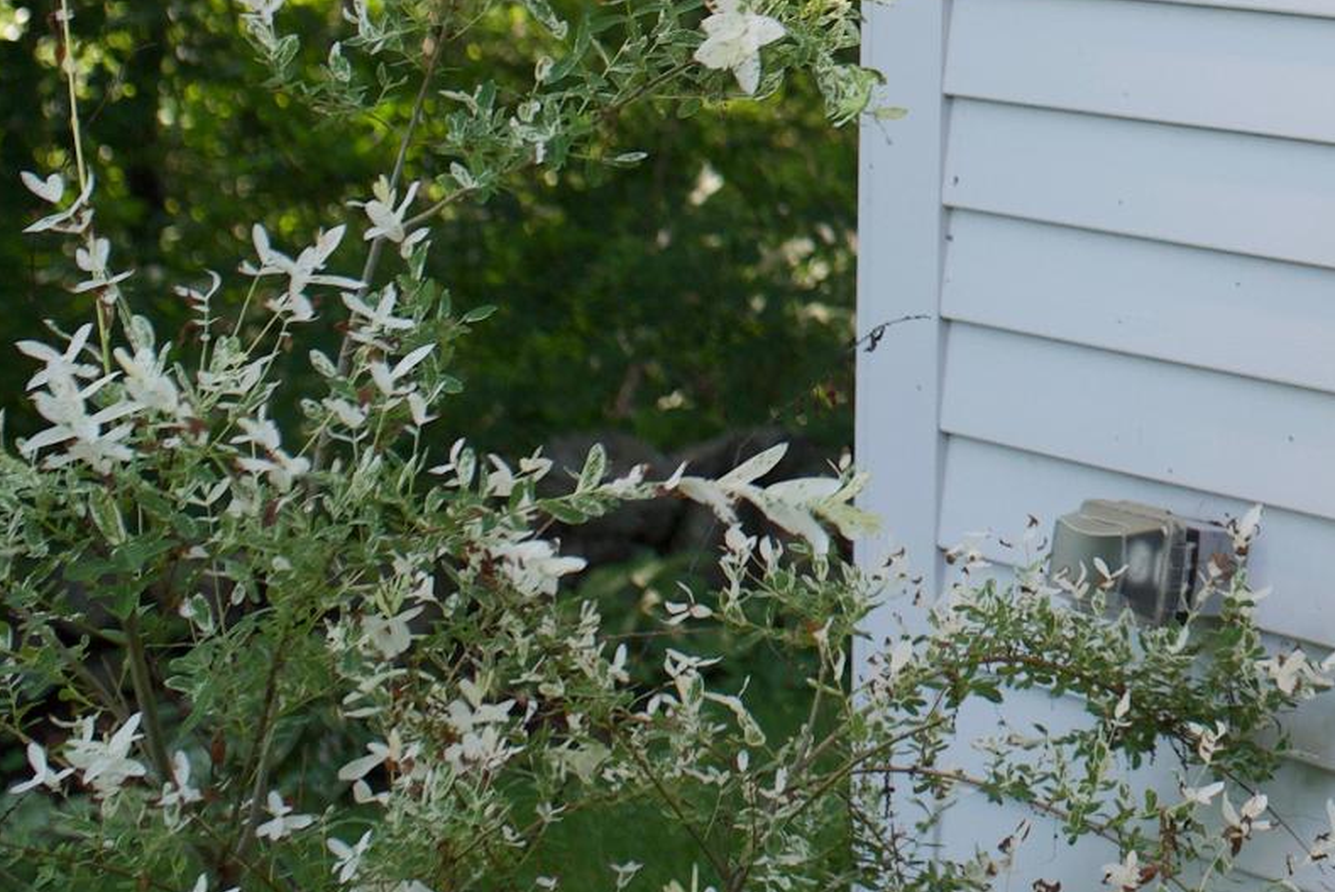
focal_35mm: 133
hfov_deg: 14.4
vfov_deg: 10.0
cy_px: -515
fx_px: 4935
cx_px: 1992
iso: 800
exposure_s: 1/1000
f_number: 3.2
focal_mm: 35
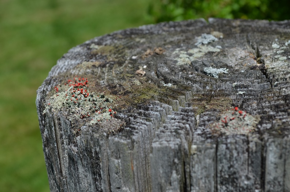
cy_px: 96
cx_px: 145
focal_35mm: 66
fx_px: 530
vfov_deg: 20.5
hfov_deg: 30.6
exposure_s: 1/320
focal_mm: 44
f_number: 8
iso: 100
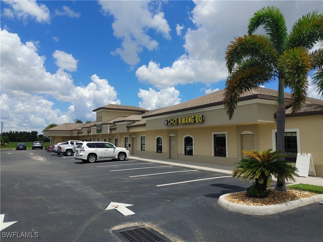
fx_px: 243
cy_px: 121
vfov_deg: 53.1
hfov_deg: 67.3
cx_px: 162
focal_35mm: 26
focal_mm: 4.81
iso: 50
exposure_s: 1/2857
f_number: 1.8
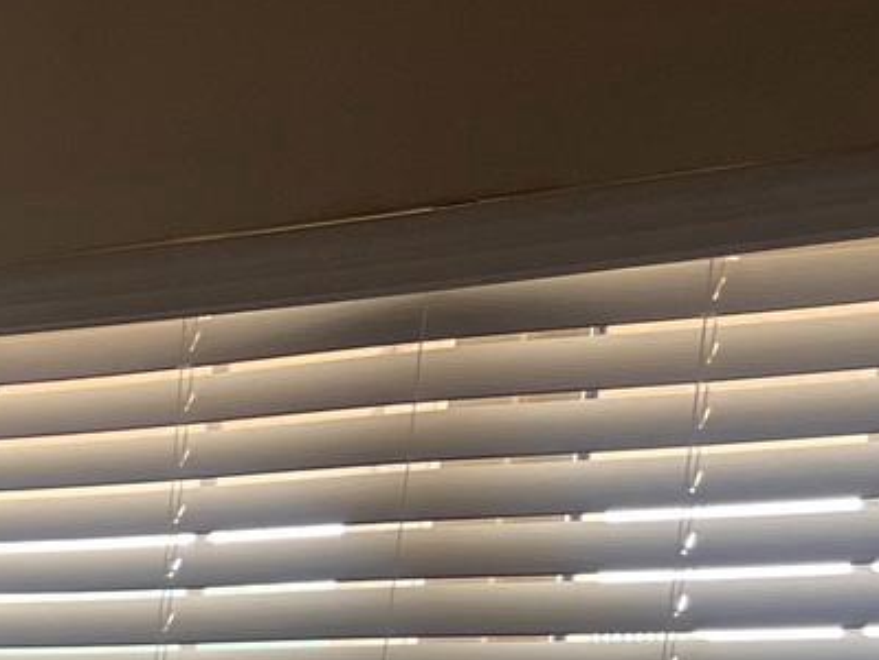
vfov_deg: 9.7
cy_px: 1630
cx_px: -644
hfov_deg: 13.5
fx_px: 3377
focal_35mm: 133
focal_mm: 5.7
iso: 100
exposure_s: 1/120
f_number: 1.5
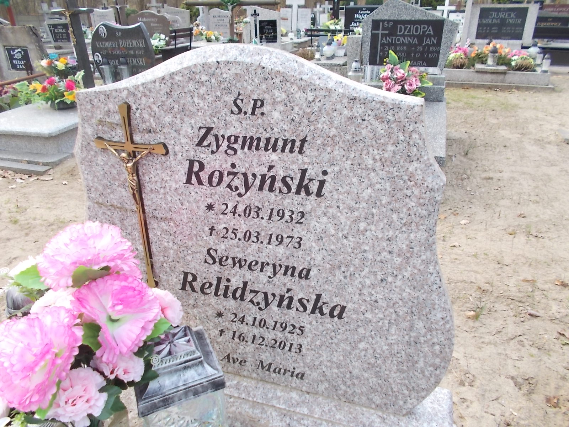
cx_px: 284
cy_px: 214
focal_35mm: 26
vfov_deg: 53.1
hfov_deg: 67.3
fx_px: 427
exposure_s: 1/100
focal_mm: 4.6
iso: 80
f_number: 3.2
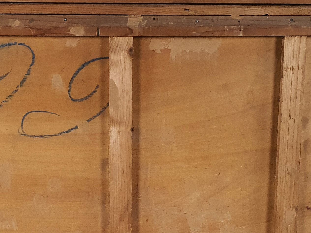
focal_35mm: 83
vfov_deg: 17.4
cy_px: 229
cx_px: 114
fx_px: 746
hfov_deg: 23.5
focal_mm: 4.3
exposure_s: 1/100
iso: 320
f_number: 2.4
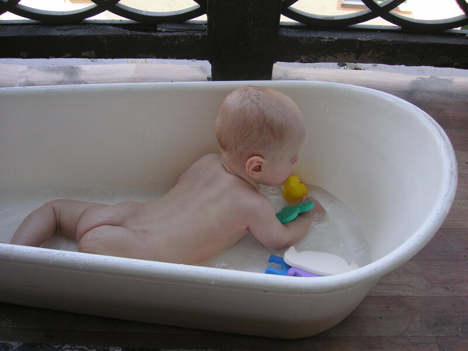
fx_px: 554
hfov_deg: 45.8
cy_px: 176
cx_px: 234
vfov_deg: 35.1
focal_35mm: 41
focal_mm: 6.9
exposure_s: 1/90
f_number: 3
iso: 50
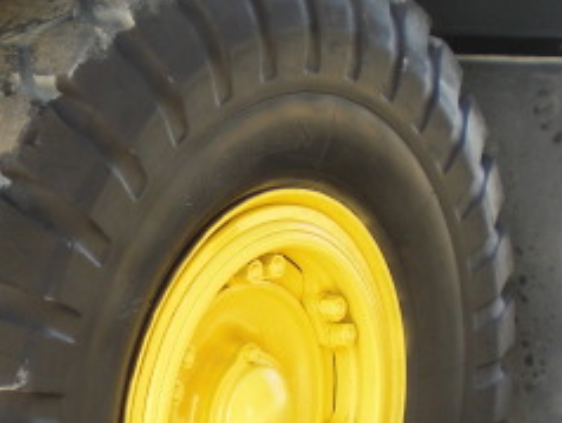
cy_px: 404
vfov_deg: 14.3
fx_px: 1658
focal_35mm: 102
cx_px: 179
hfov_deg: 19.2
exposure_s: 1/100
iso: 100
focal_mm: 6.3
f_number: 3.1
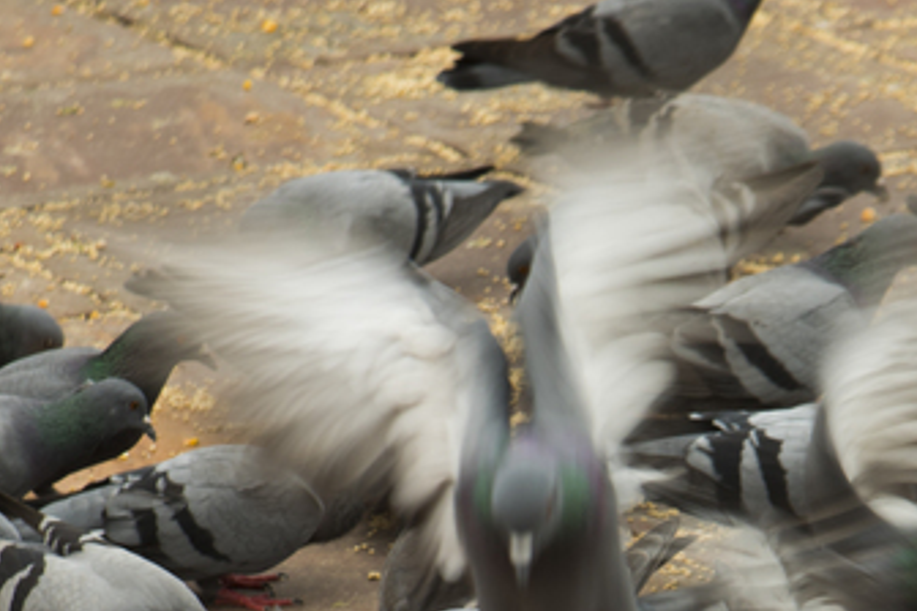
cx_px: 648
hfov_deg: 5.8
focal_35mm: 357
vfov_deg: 3.8
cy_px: 771
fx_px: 9093
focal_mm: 120
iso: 100
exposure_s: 1/100
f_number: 8
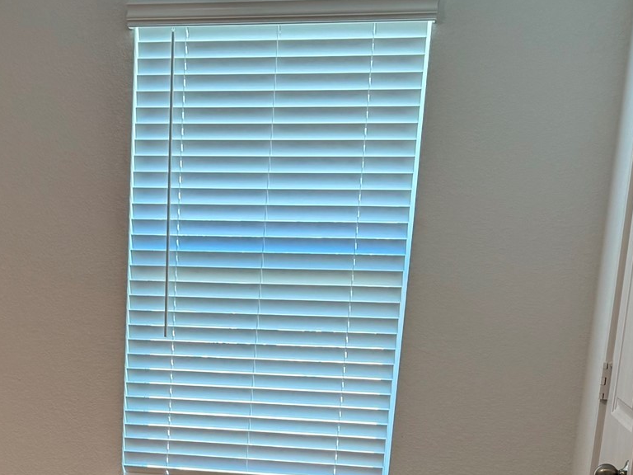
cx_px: 137
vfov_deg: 21.0
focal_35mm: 64
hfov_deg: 29.6
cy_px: 604
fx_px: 1170
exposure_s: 1/120
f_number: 1.78
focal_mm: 6.76
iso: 160
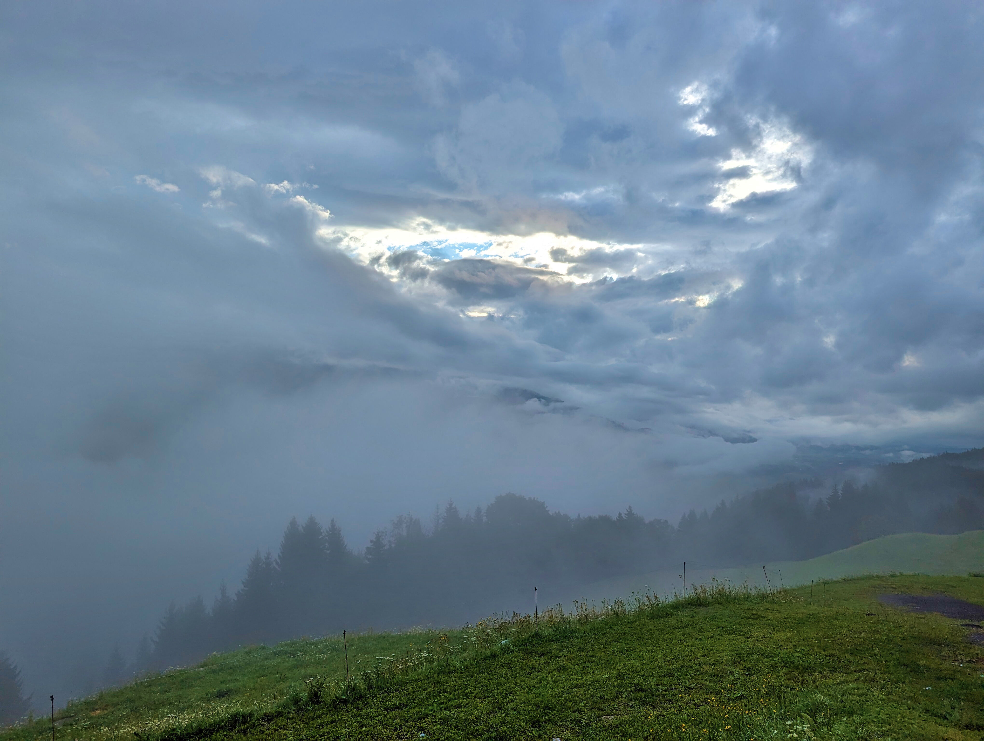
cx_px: 492
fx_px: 683
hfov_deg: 71.5
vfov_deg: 56.9
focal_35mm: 24
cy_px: 370
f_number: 1.85
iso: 47
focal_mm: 6.81
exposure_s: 1/2513
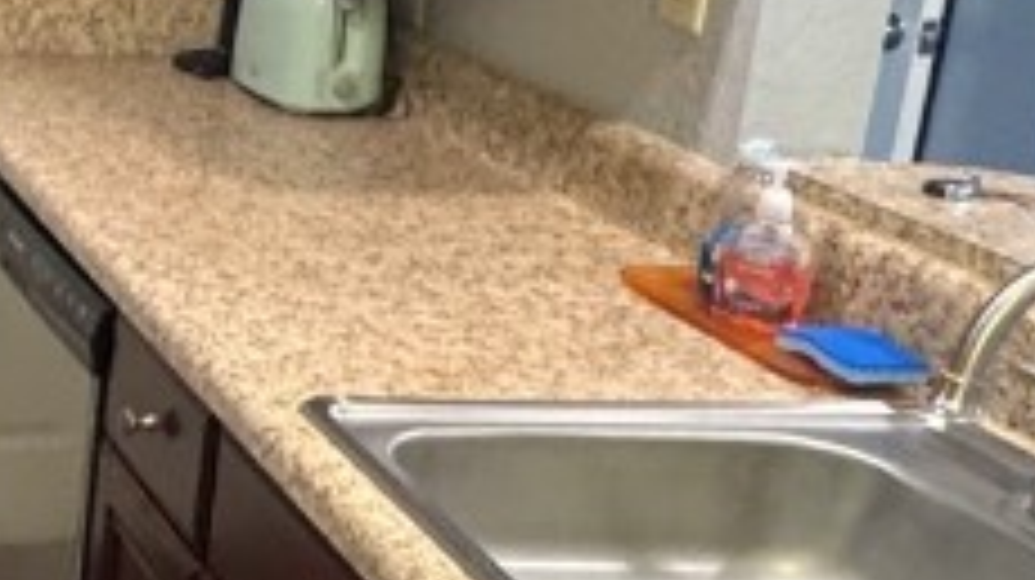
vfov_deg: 17.6
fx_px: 1865
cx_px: -490
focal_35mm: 68
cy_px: 148
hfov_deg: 24.5
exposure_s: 1/60
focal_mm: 2.22
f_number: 2.2
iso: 400
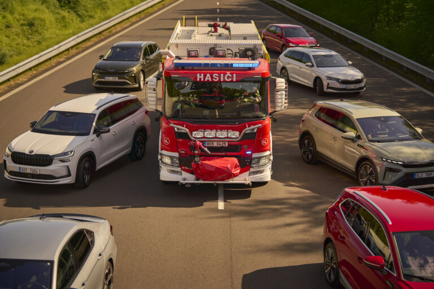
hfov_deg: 28.8
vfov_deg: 19.5
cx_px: 217
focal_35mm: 70
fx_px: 844
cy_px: 144
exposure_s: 1/1250
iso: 100
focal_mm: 70
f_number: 2.8
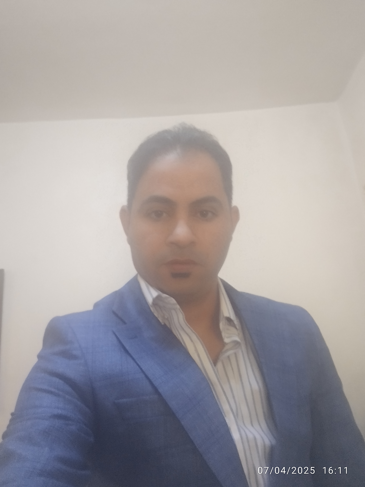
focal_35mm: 20
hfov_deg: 66.0
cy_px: 244
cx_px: 182
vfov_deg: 81.7
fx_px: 281
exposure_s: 1/25
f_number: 2.45
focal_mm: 3.49
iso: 410
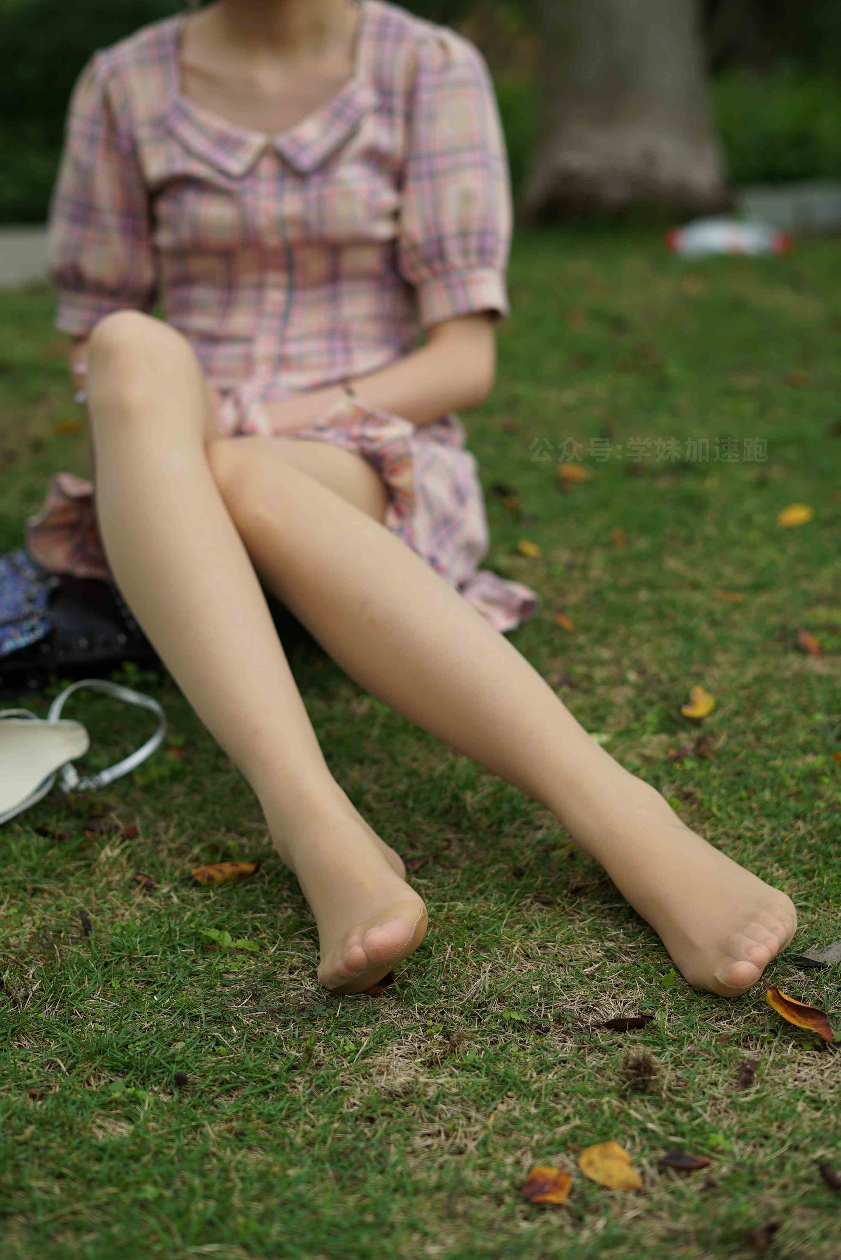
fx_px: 1750
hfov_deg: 27.0
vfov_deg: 39.6
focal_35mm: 50
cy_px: 630
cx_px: 420
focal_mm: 50
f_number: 2.8
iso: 100
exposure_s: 1/800
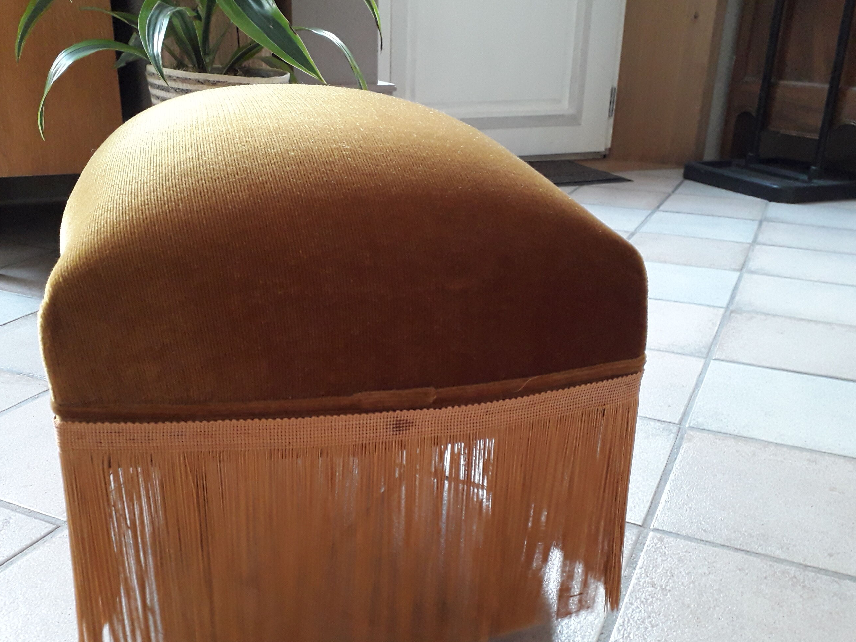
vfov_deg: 41.6
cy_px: 390
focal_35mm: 34
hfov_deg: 53.8
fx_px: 841
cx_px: 367
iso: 200
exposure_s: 1/25
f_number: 1.9
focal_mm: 3.6
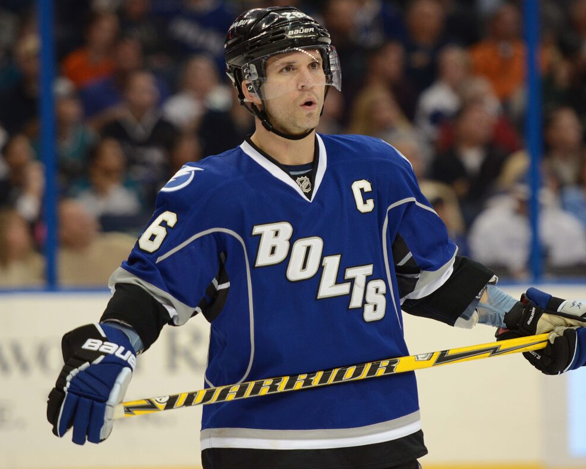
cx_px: 313
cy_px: 234
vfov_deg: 5.0
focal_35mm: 307
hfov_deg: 6.3
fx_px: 5324
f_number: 2.8
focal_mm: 180
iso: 1000
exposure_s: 1/1000
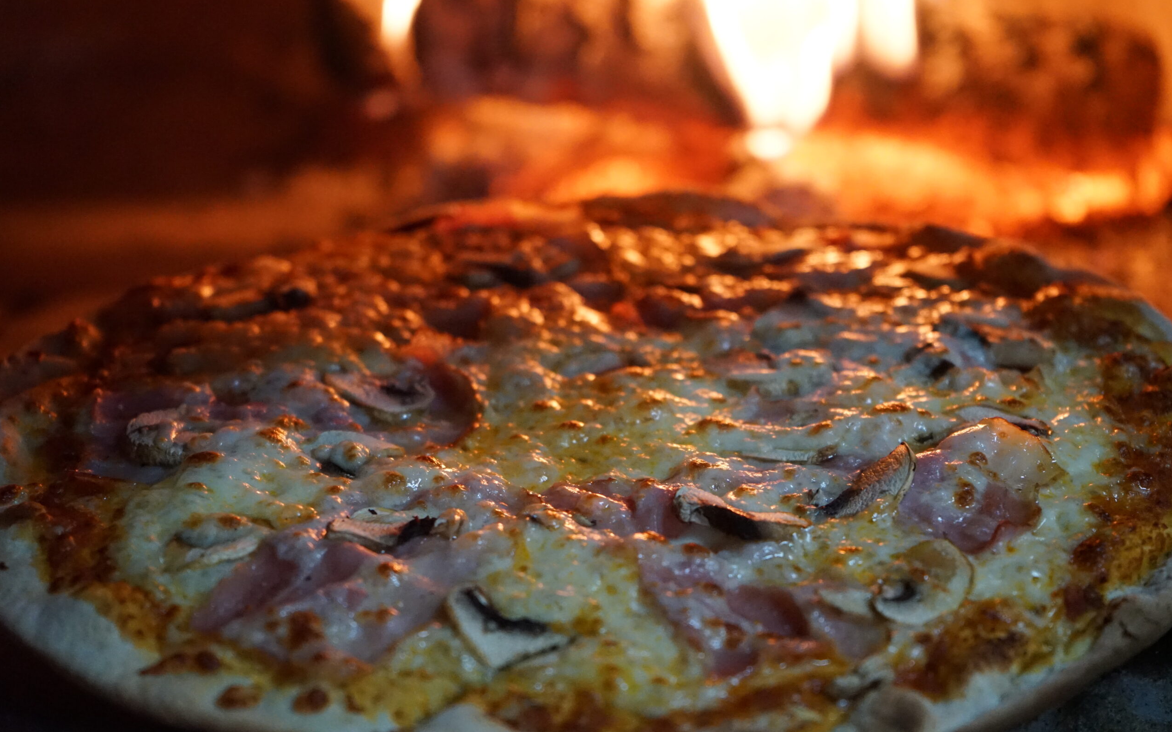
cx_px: 590
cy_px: 387
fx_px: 2299
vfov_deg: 18.1
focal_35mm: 72
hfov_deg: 28.6
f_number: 5.6
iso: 6400
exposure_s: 1/160
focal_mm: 70
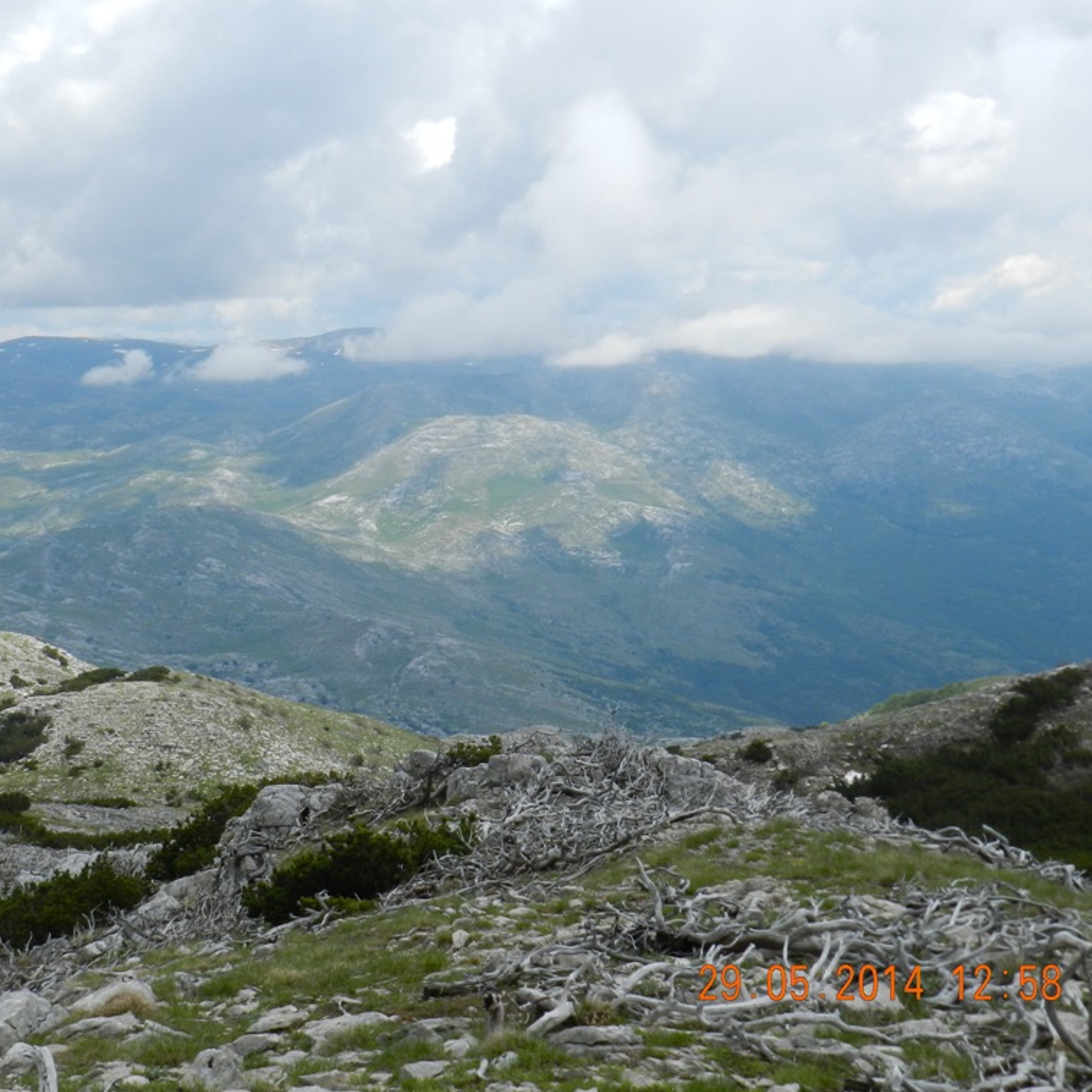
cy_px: 544
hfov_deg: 31.0
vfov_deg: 31.1
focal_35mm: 55
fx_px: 1963
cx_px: 413
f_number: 5
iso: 160
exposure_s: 1/800
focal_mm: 8.1
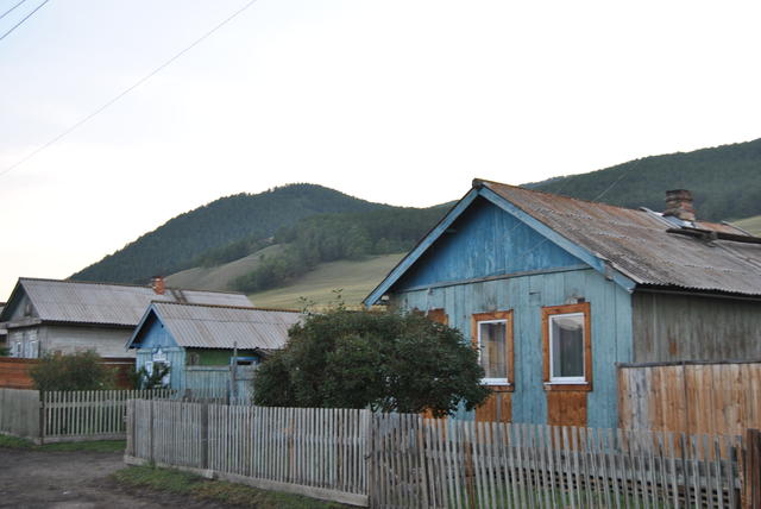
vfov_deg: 29.0
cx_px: 380
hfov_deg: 42.3
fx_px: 984
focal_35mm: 46
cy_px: 254
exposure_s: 1/100
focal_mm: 31
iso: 200
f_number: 5
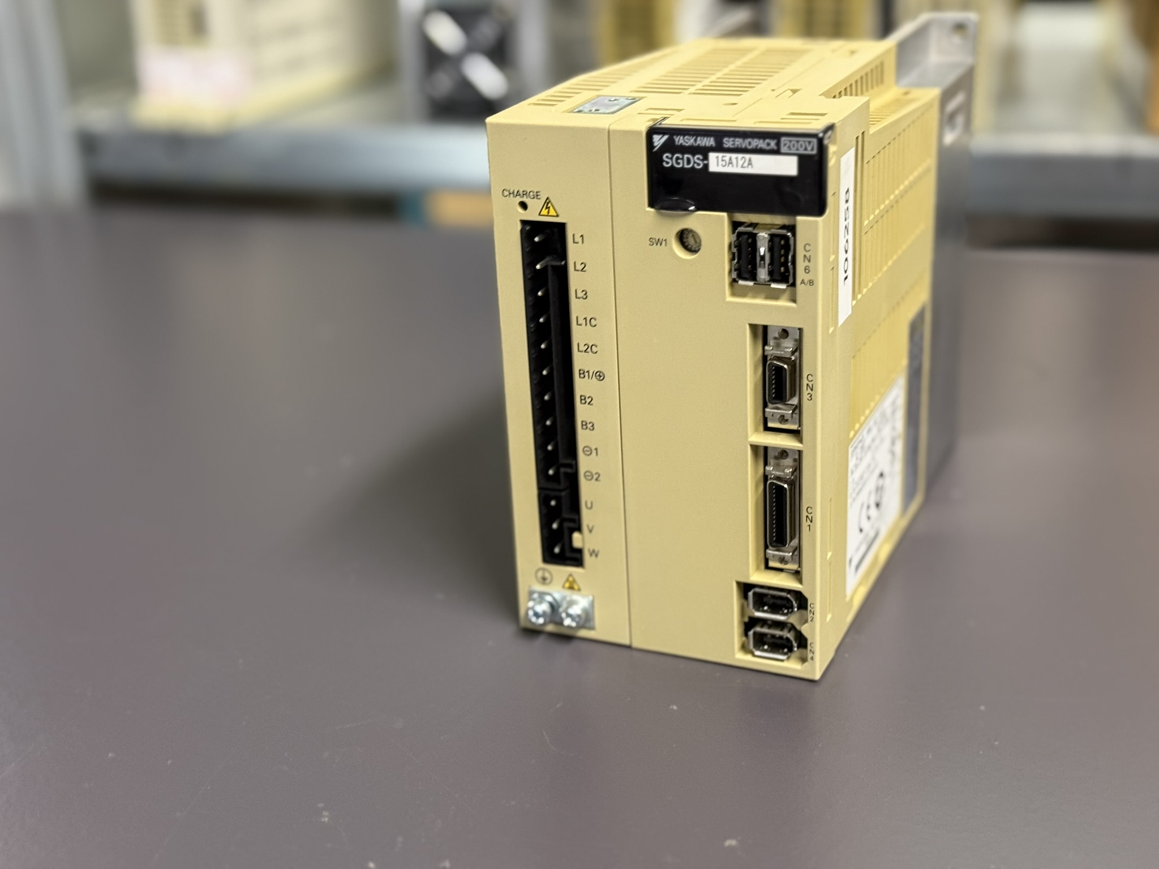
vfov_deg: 30.3
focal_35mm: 48
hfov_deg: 39.7
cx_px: 580
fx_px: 1607
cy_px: 434
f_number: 1.78
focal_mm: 6.76
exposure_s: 1/33
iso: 250
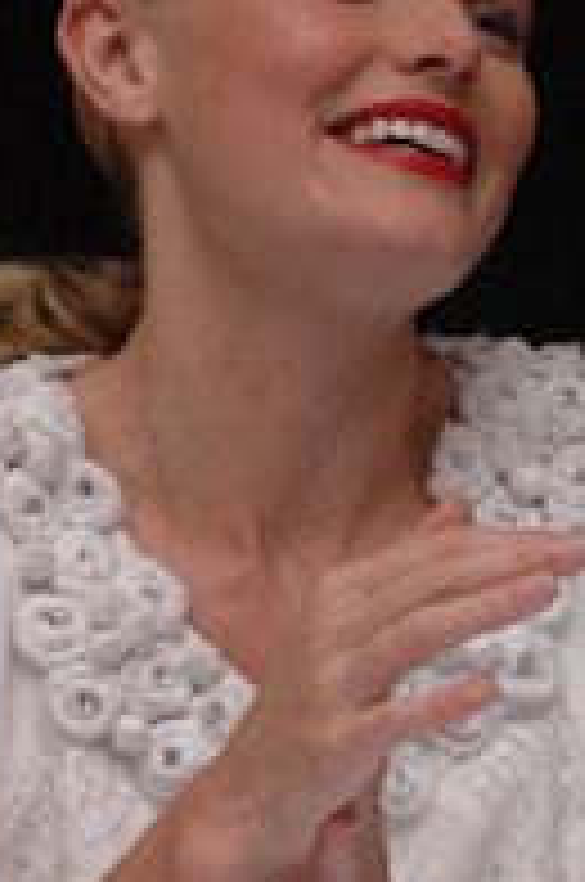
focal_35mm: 263
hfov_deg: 5.2
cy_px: 540
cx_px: 540
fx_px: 6433
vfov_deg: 7.8
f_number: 10
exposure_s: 1/400
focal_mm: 86
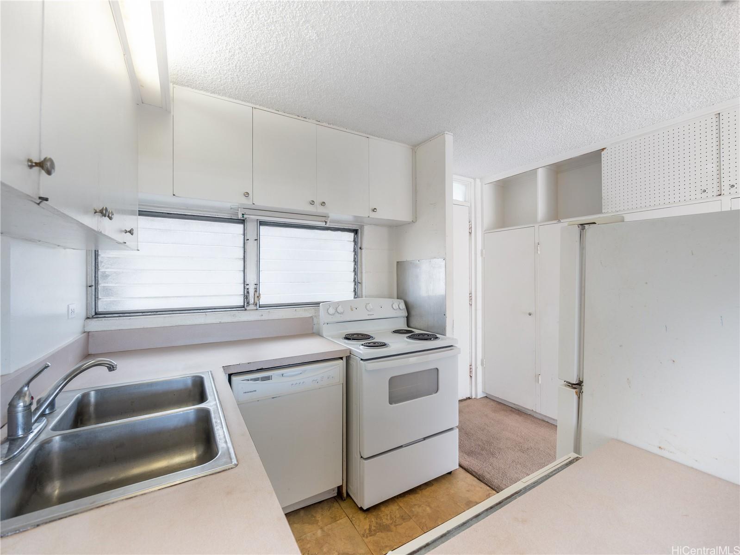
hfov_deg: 102.1
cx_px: 370
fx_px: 299
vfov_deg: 85.7
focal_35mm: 14
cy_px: 278
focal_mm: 7
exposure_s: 1/400
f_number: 4
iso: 320
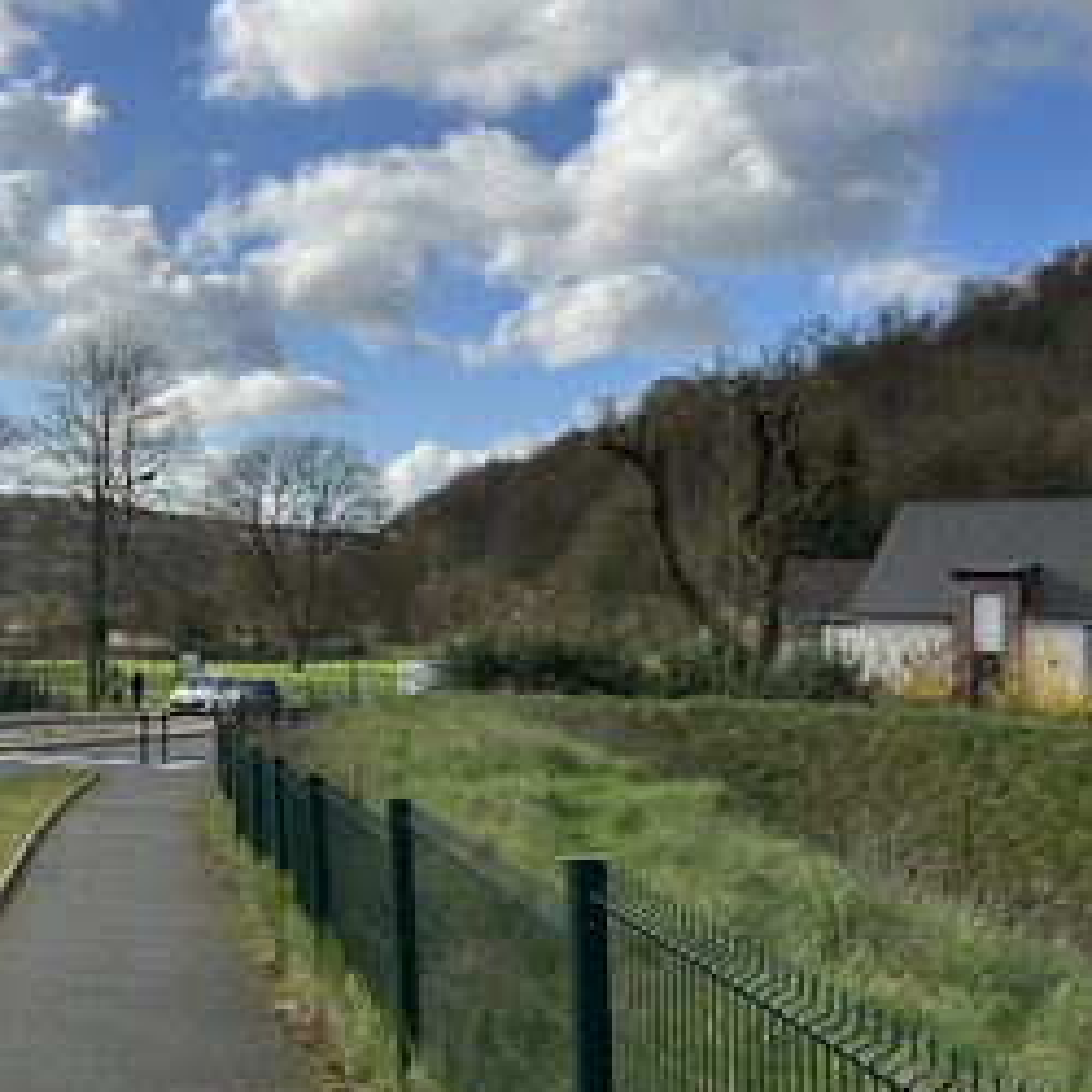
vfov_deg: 33.4
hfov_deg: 31.3
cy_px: 594
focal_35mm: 51
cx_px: 48
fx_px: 1820
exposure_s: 1/6623
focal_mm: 6.86
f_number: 1.78
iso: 80
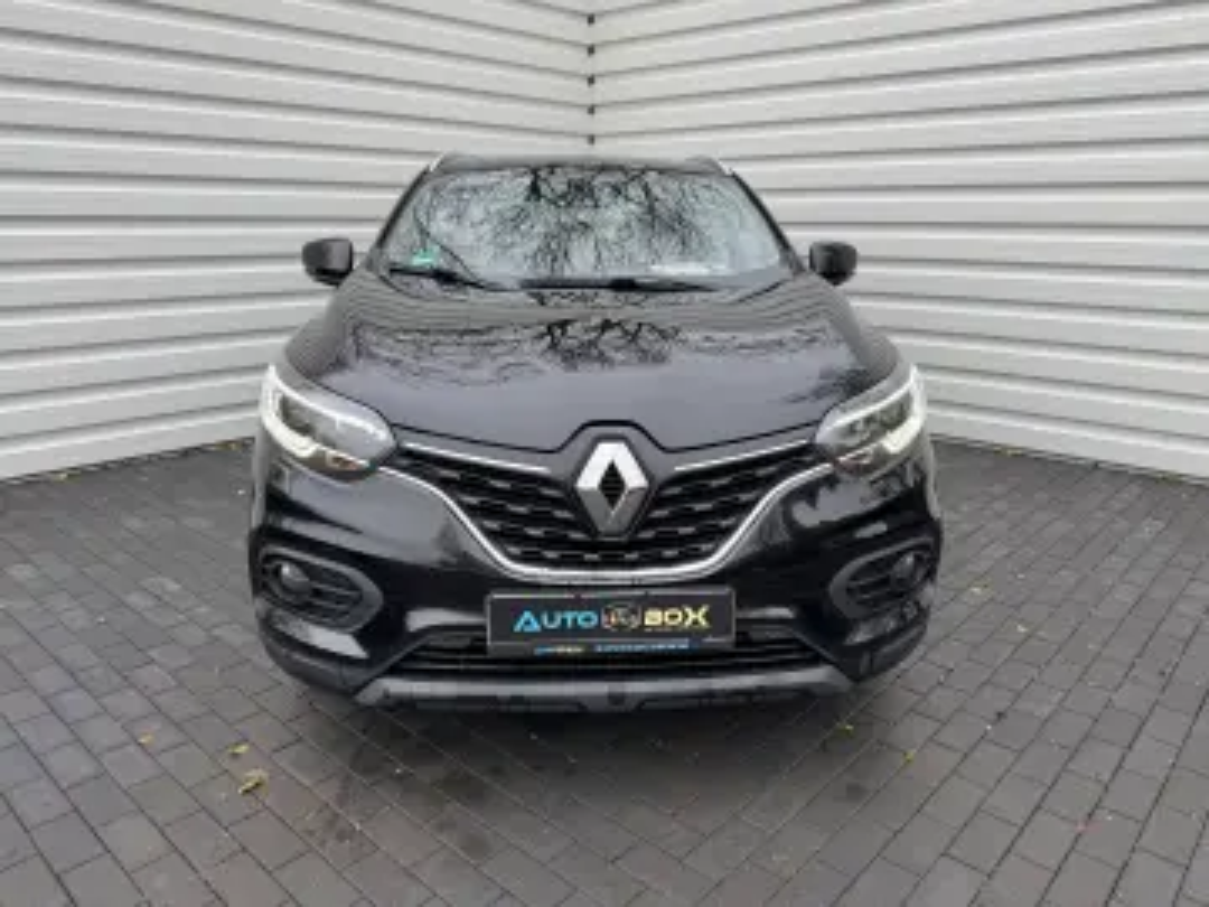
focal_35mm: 24
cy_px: 454
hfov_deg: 71.6
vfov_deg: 56.8
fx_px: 838
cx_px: 604
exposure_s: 1/426
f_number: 1.78
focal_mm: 6.76
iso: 80
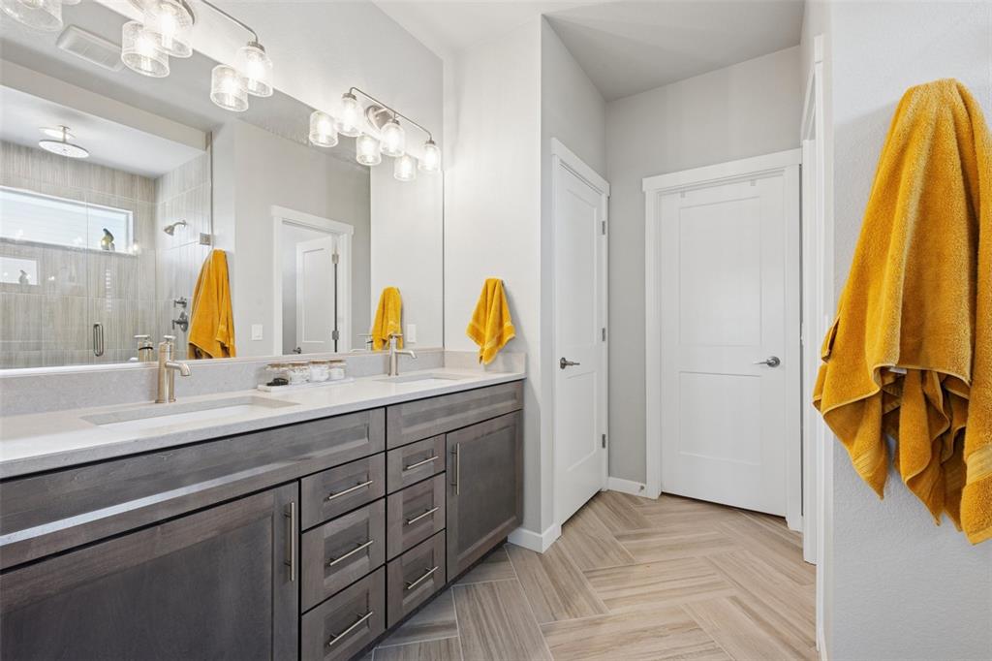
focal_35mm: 15
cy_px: 330
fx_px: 413
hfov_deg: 100.4
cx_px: 496
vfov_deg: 77.3
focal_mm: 15
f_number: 11
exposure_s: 1/4
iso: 100
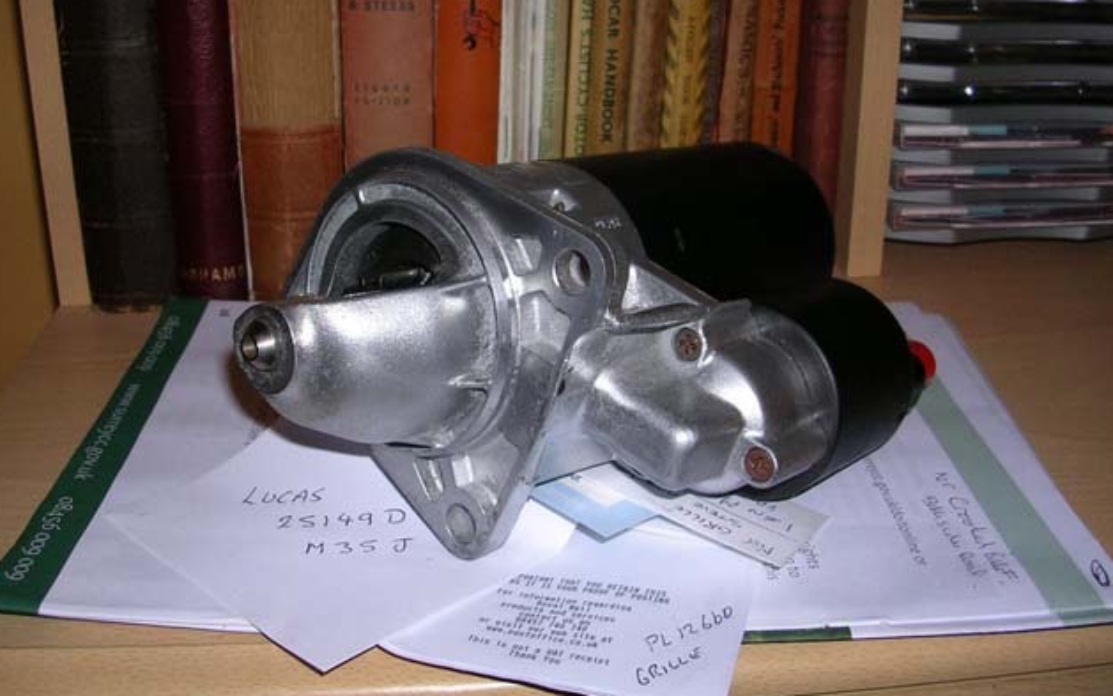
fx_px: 1244
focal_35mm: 41
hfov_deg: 48.2
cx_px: 554
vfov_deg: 31.1
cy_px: 275
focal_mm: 5.8
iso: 50
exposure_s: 1/60.1
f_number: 2.8
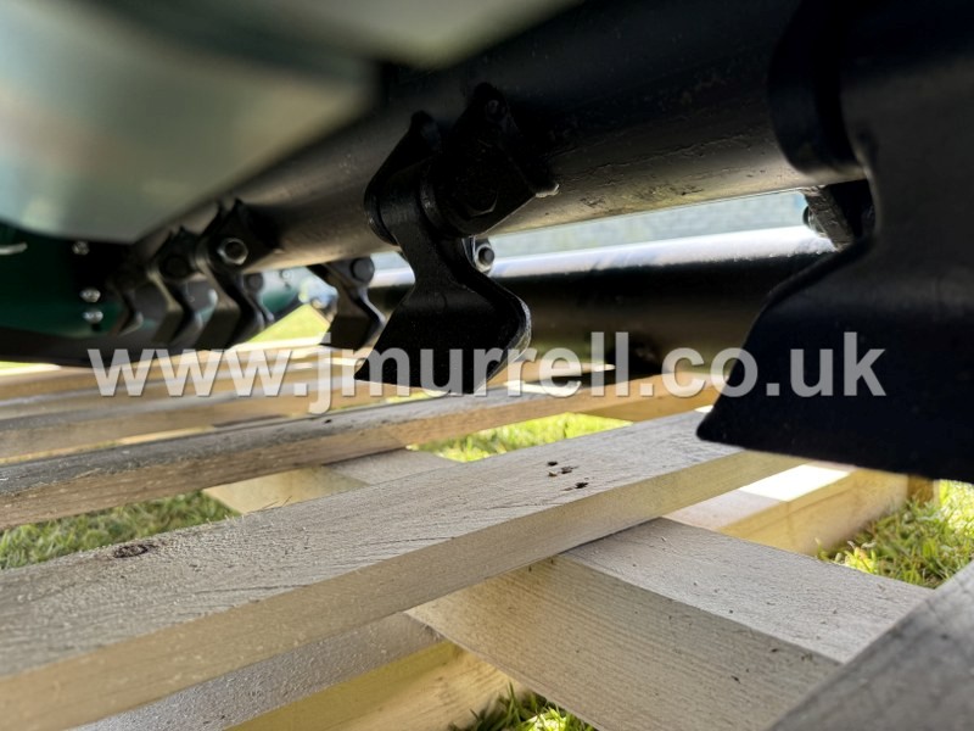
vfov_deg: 56.8
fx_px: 675
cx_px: 487
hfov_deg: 71.6
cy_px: 366
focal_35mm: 24
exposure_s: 1/230
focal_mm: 6.76
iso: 100
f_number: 1.78
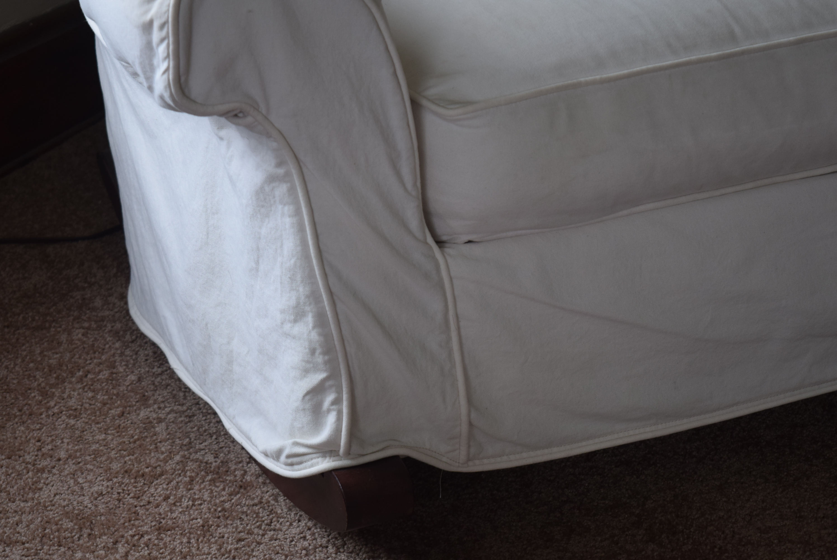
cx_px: 418
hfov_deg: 24.6
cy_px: 280
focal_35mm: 82
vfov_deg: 16.6
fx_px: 1920
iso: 500
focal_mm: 55
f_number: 5.6
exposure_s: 1/60
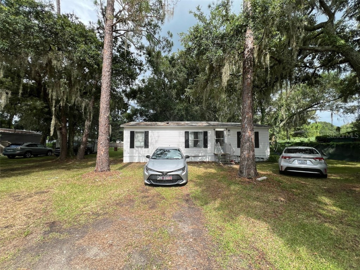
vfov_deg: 89.9
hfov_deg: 106.2
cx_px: 180
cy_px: 135
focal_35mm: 13
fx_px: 135
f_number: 1.8
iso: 32
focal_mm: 1.57
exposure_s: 1/641
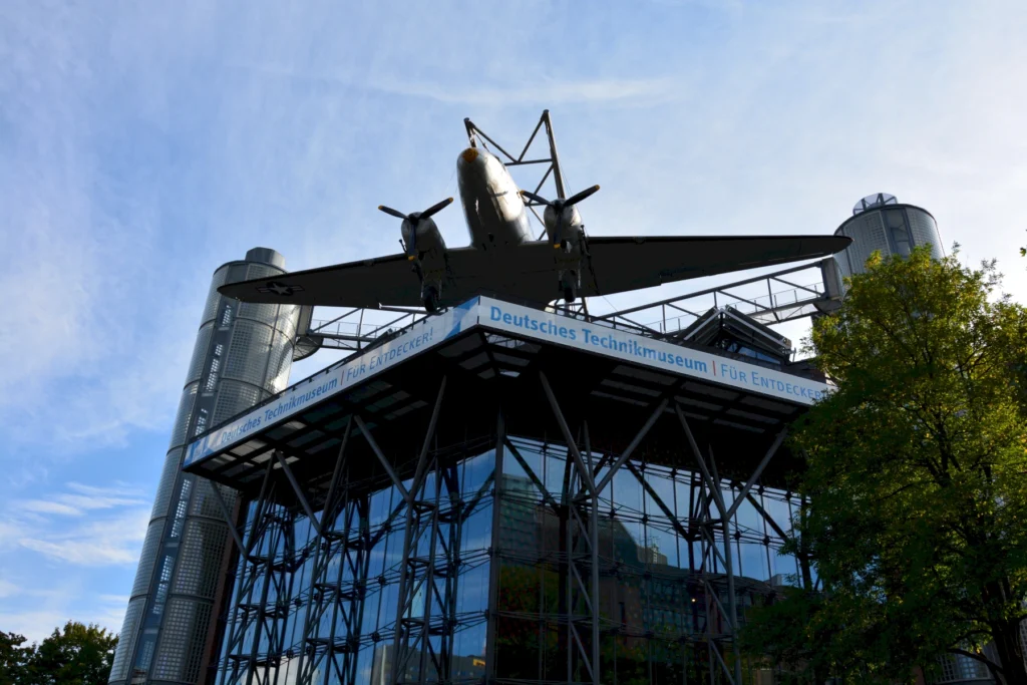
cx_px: 514
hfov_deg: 59.5
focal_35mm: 32
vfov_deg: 41.7
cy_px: 342
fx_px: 899
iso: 200
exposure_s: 1/250
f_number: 10
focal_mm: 21
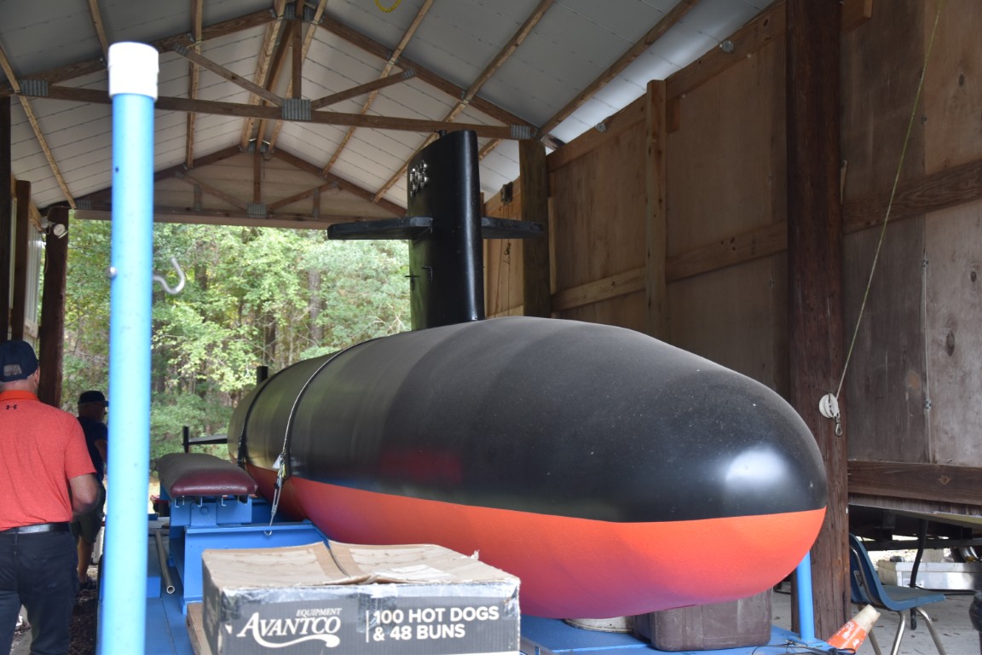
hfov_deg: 43.6
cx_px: 491
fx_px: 1227
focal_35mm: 45
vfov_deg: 29.9
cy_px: 328
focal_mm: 30
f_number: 4.5
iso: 400
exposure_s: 1/80
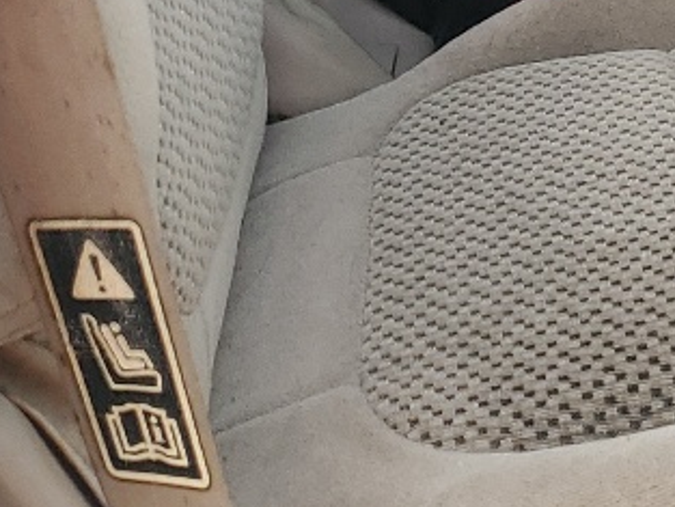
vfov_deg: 10.3
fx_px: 2594
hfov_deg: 14.3
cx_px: 858
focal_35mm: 133
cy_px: -494
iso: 50
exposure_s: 1/167
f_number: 1.5
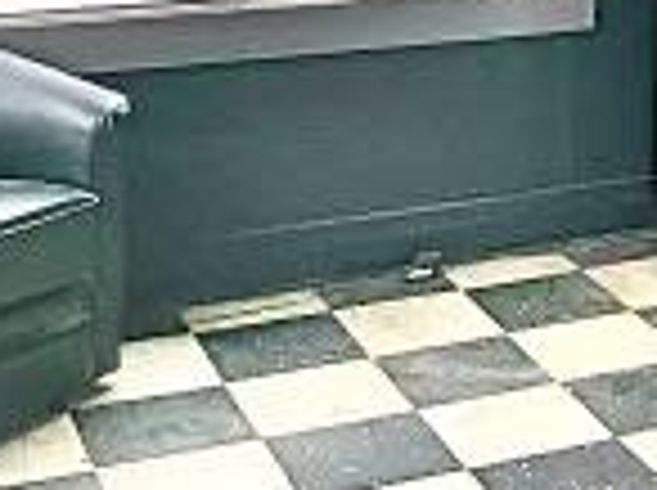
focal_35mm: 102
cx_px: 909
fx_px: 1933
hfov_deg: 17.8
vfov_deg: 13.7
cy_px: -207
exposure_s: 1/180
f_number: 1.8
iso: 16
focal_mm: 3
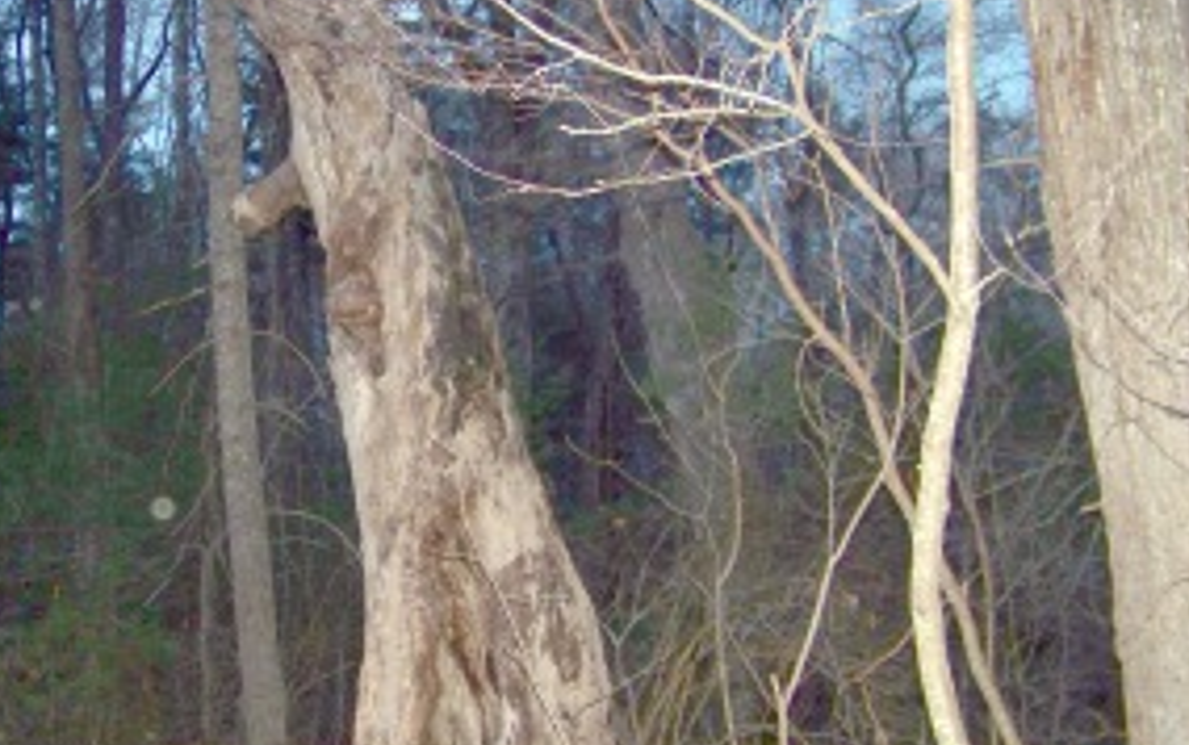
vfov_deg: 25.4
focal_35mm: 51
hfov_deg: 39.1
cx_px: 402
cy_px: 396
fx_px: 1654
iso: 200
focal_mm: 5.85
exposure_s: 1/30
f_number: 2.8
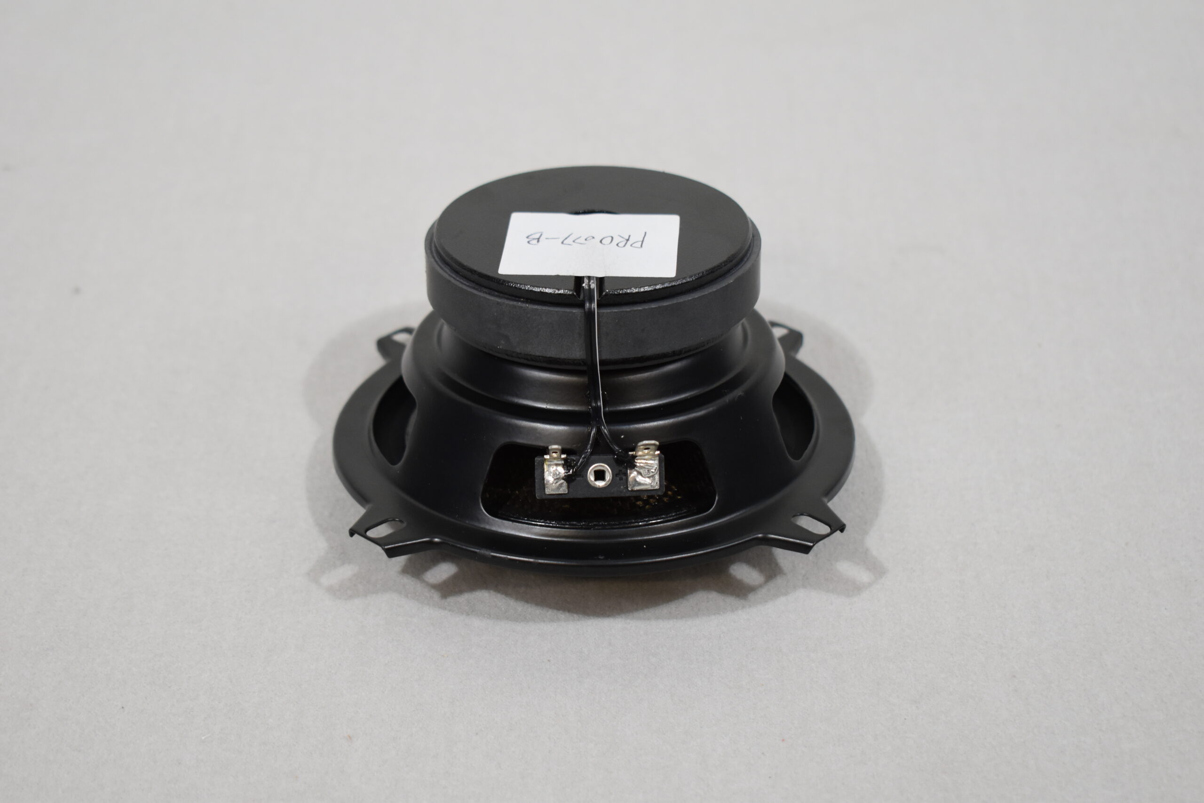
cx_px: 602
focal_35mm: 68
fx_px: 2257
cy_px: 402
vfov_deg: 20.2
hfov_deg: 29.9
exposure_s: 1/125
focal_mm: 45
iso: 800
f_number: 5
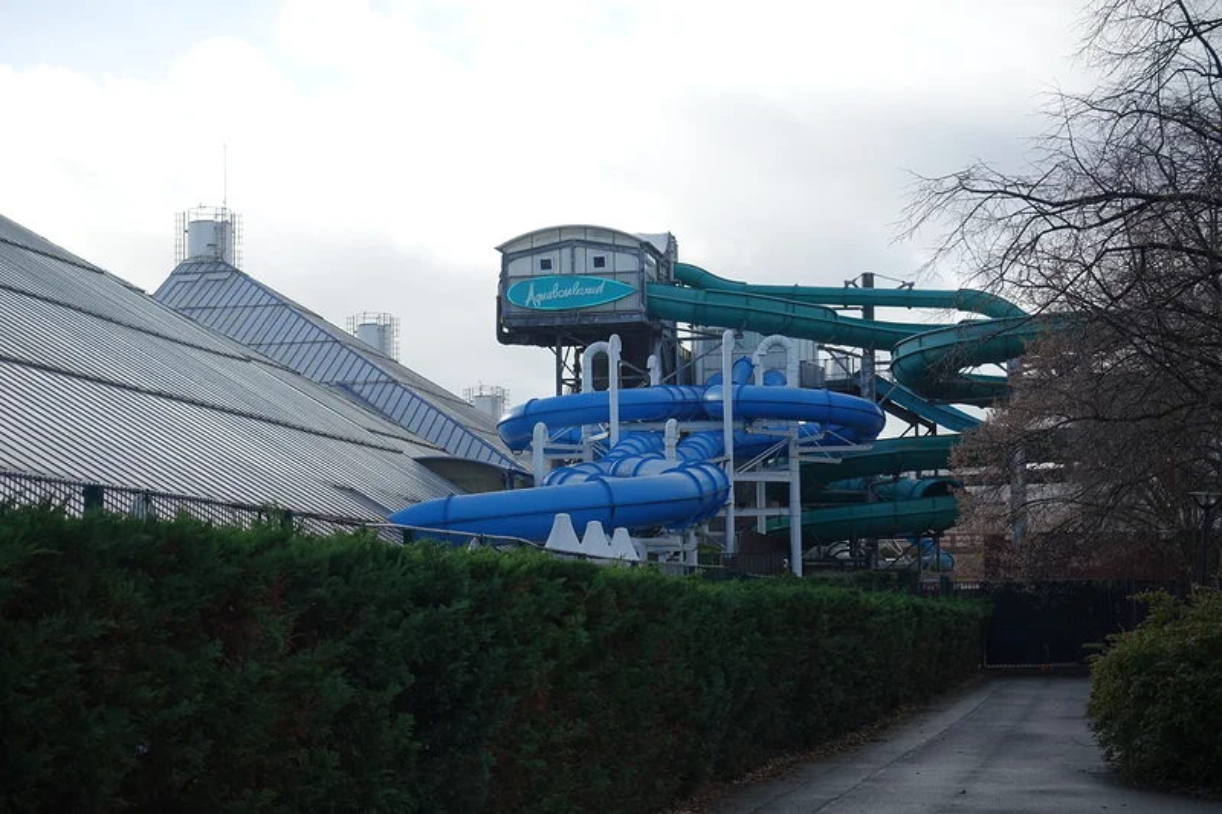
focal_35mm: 70
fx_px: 2375
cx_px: 611
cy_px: 407
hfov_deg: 28.8
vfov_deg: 19.4
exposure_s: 1/640
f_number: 4
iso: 125
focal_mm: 25.7
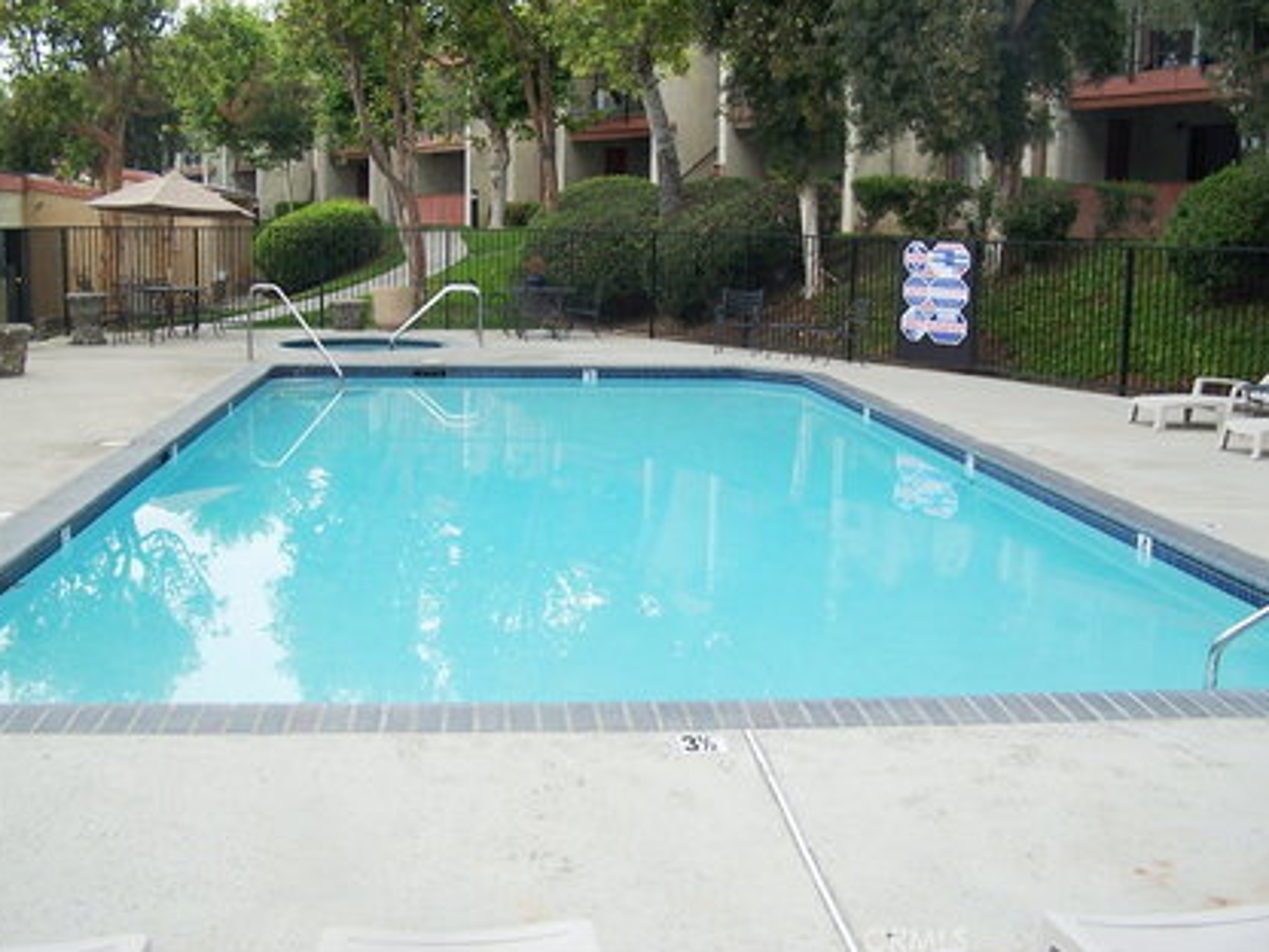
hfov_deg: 47.9
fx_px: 1430
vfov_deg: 36.8
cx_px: 633
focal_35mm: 39
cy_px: 470
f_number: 2.8
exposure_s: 1/250
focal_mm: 6.3
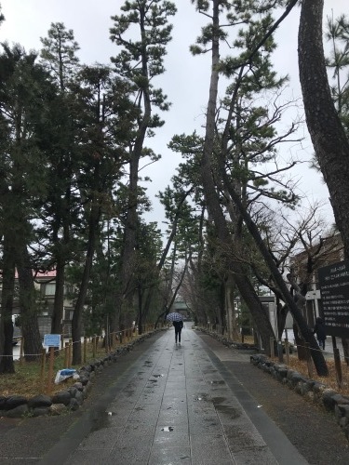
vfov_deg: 63.4
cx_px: 174
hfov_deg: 49.7
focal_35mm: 28
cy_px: 232
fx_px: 376
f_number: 1.8
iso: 20
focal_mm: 3.99
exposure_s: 1/939
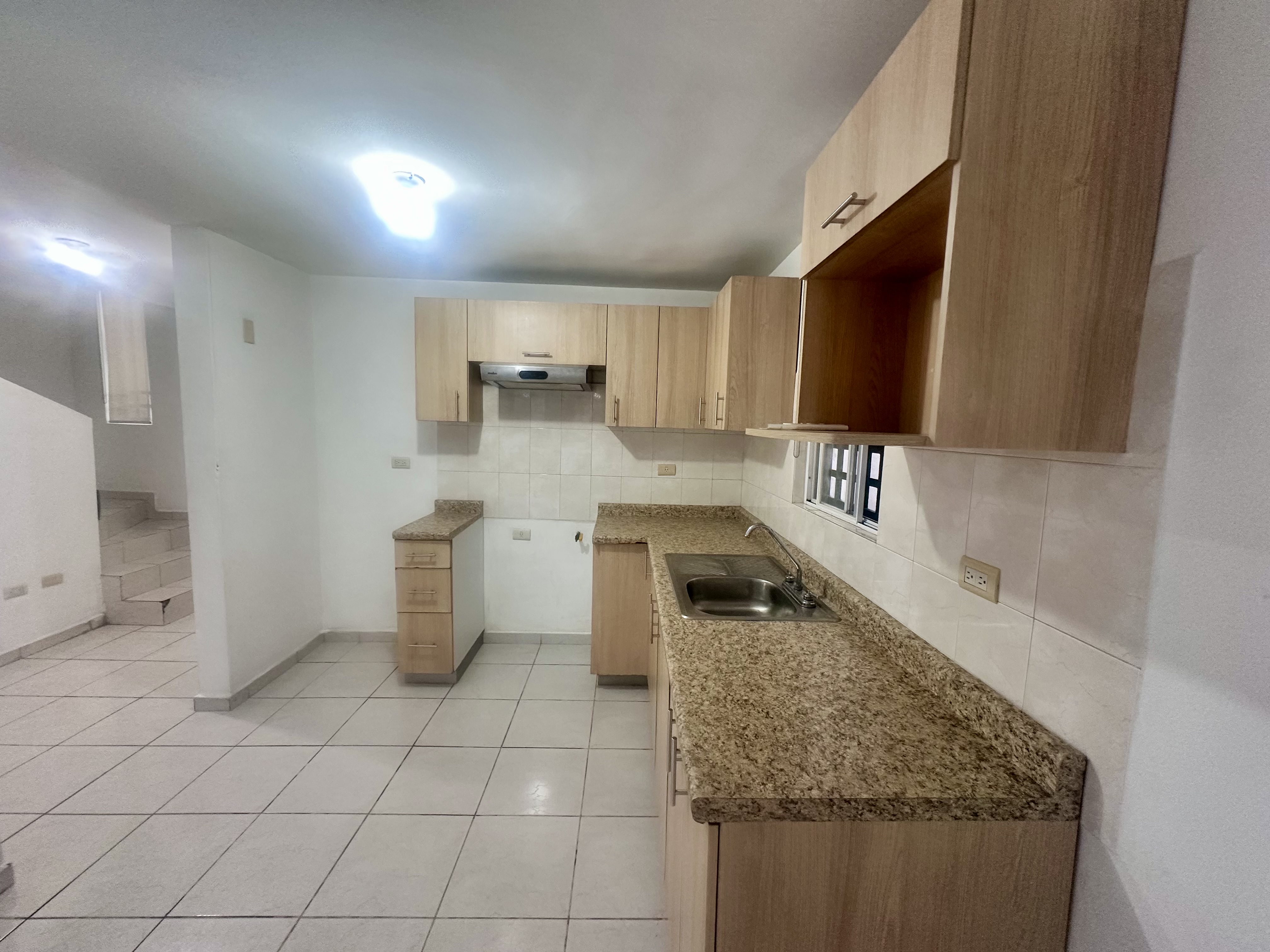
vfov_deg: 85.7
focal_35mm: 14
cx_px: 635
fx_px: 514
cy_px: 476
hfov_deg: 102.1
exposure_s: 1/60
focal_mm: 2.22
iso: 250
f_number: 2.2
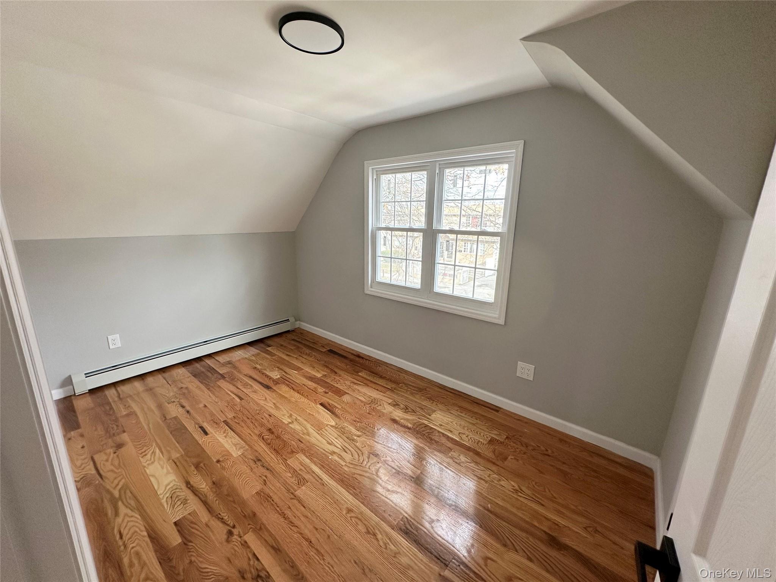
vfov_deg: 85.7
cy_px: 291
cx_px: 388
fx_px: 314
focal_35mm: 14
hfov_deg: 102.1
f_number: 2.2
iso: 100
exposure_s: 1/99
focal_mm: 2.22
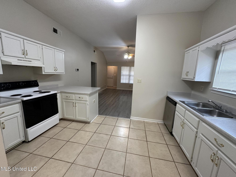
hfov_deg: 102.1
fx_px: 95
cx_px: 118
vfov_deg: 85.7
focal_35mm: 14
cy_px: 88
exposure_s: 1/120
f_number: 2.2
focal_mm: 2.22
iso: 320
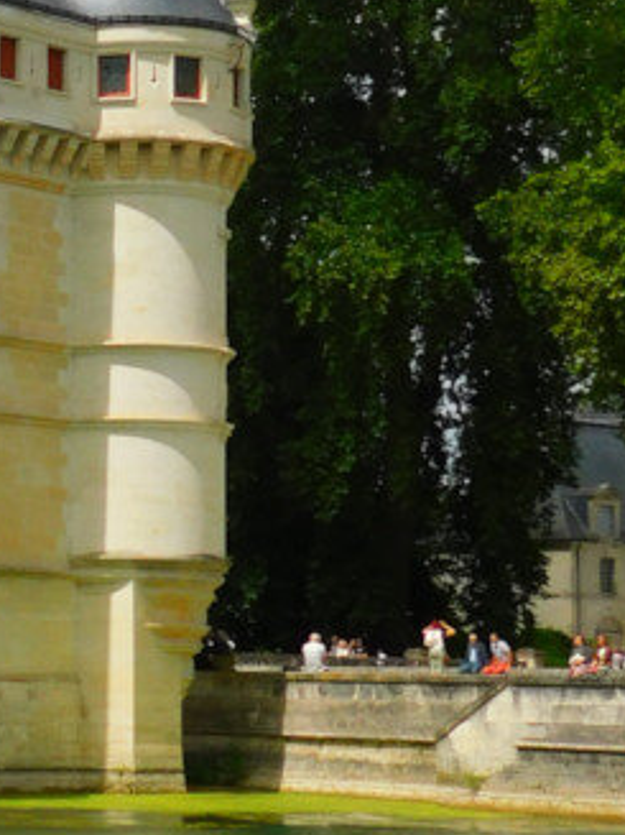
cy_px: 457
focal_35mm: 110
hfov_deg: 12.3
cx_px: -500
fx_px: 2650
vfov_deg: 17.9
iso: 125
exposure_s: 1/500
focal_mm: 5.3
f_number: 6.4
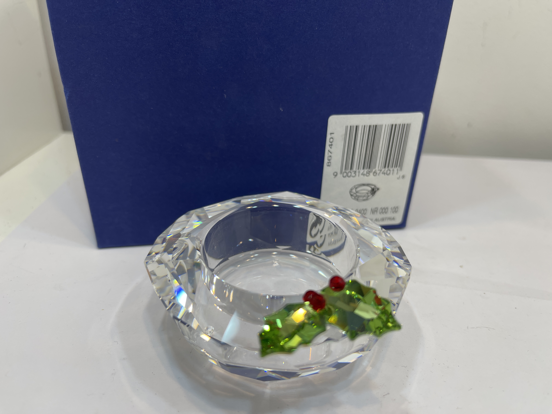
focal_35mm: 25
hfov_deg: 69.4
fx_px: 399
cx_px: 276
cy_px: 207
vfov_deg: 54.9
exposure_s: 1/175
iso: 32
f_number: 1.6
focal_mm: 5.1
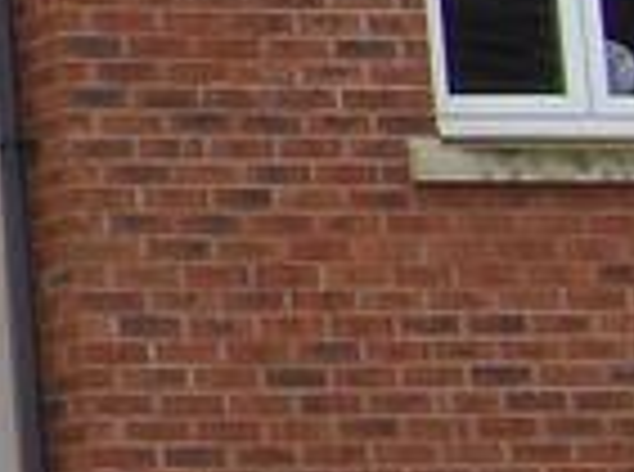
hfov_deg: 6.5
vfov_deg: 5.2
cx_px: -1084
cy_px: -72
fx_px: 5188
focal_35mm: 284
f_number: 7.4
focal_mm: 7
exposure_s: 1/51
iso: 100
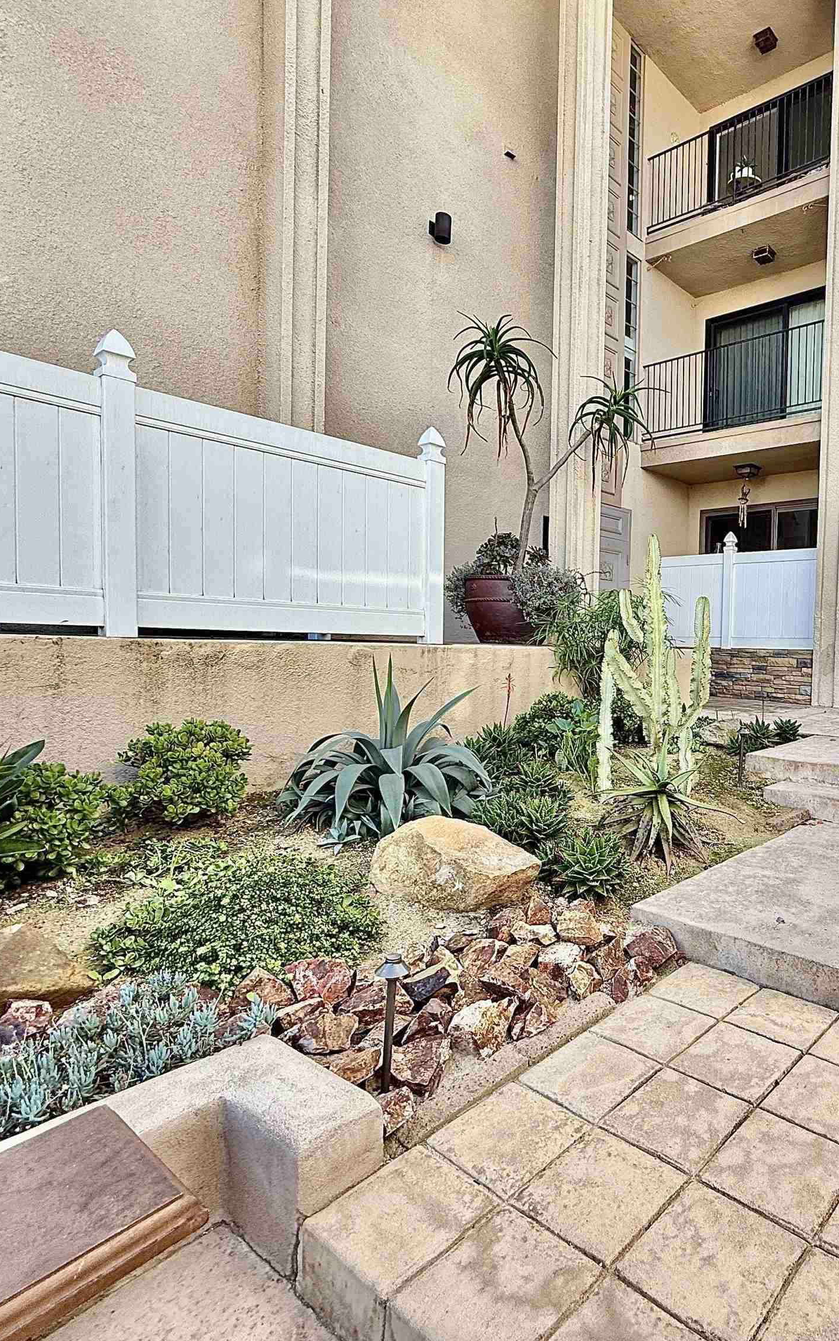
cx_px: 681
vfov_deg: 85.1
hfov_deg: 55.2
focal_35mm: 20
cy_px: 668
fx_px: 731
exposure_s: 1/191
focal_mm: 2.22
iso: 50
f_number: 2.2
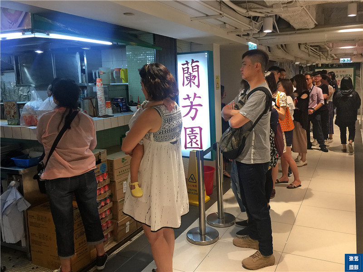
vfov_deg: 48.2
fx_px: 304
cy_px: 136
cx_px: 182
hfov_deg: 61.7
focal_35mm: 29
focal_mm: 4.15
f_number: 2.2
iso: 50
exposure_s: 1/33
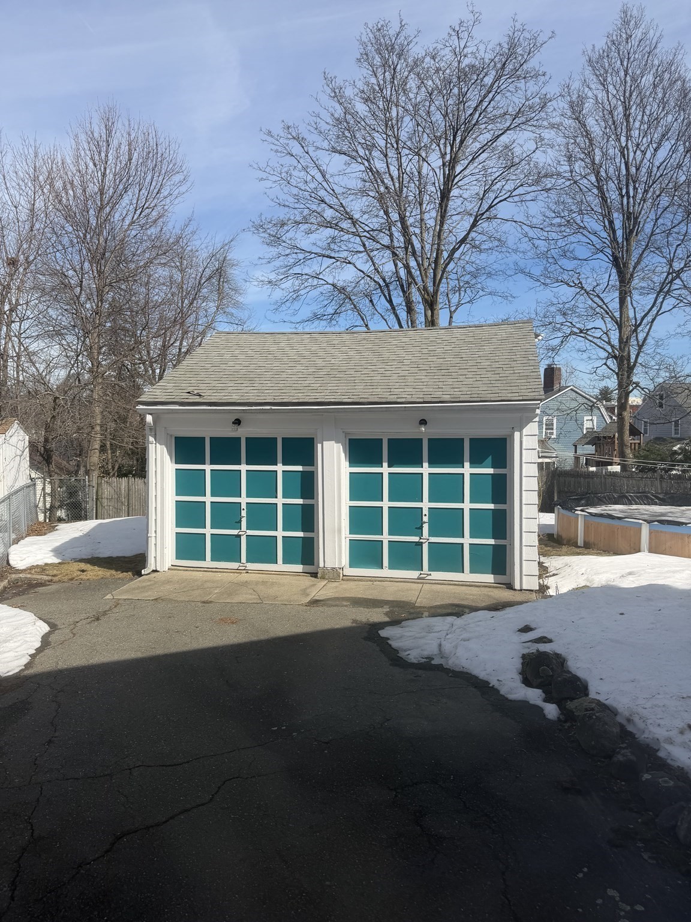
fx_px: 639
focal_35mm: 24
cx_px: 346
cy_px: 461
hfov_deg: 56.8
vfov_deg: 71.6
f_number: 1.78
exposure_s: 1/5319
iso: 80
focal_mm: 6.76
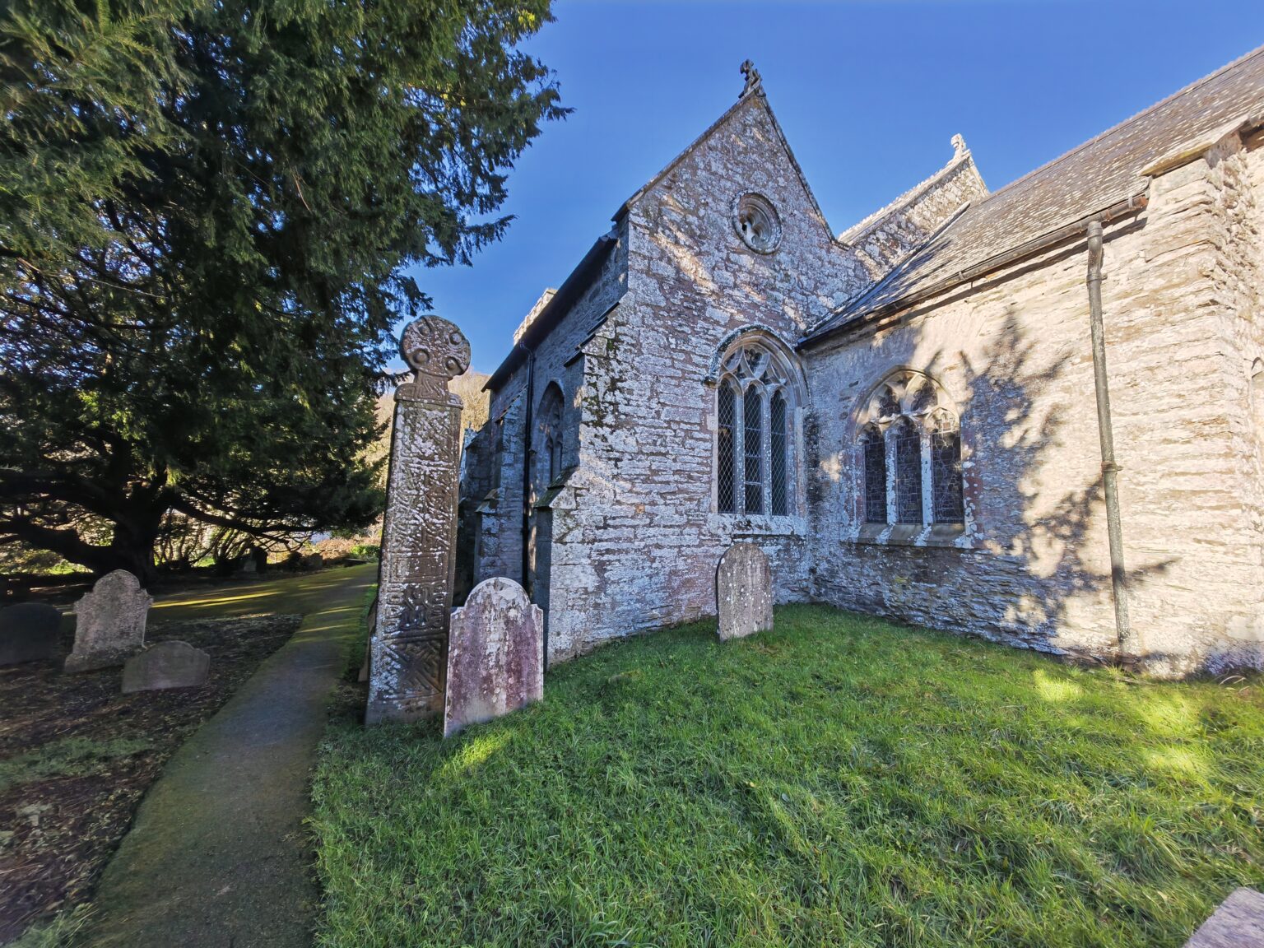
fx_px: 475
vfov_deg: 89.9
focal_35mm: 13
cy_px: 474
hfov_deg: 106.2
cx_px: 632
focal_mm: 2.16
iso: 50
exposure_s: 1/146
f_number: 2.2
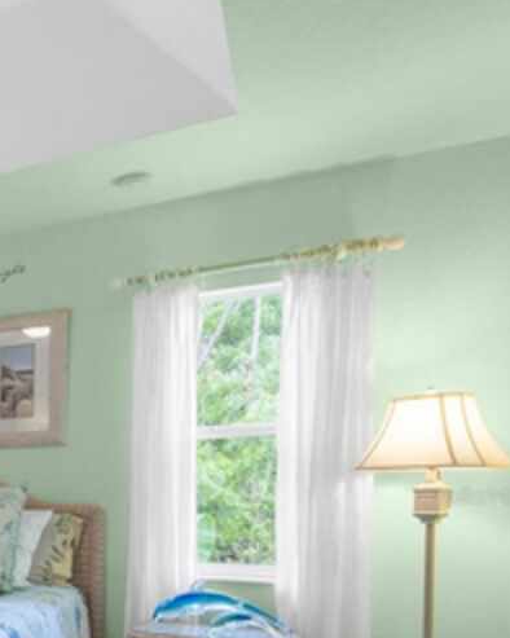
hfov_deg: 25.6
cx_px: -300
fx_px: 736
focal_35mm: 39
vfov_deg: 44.9
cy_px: 496
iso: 400
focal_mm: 16
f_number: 8
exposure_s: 1/5
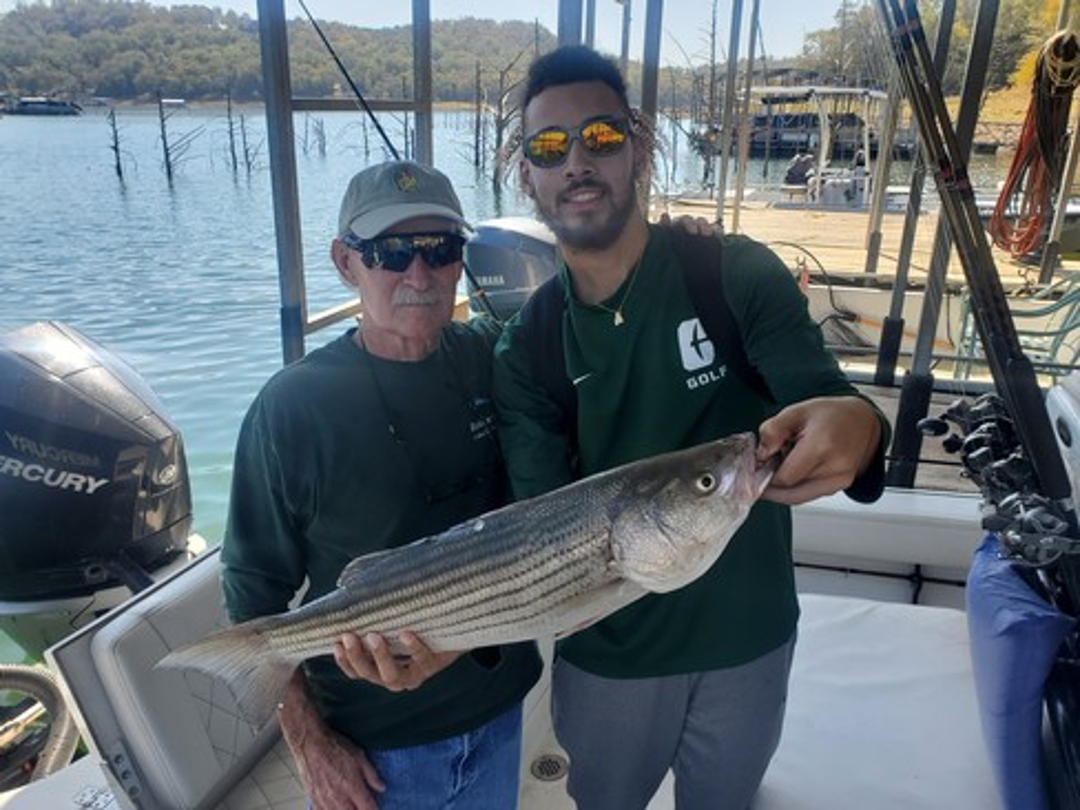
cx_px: 540
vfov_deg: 53.1
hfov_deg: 67.3
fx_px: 811
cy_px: 405
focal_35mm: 26
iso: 50
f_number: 2.4
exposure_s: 1/607
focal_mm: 4.3
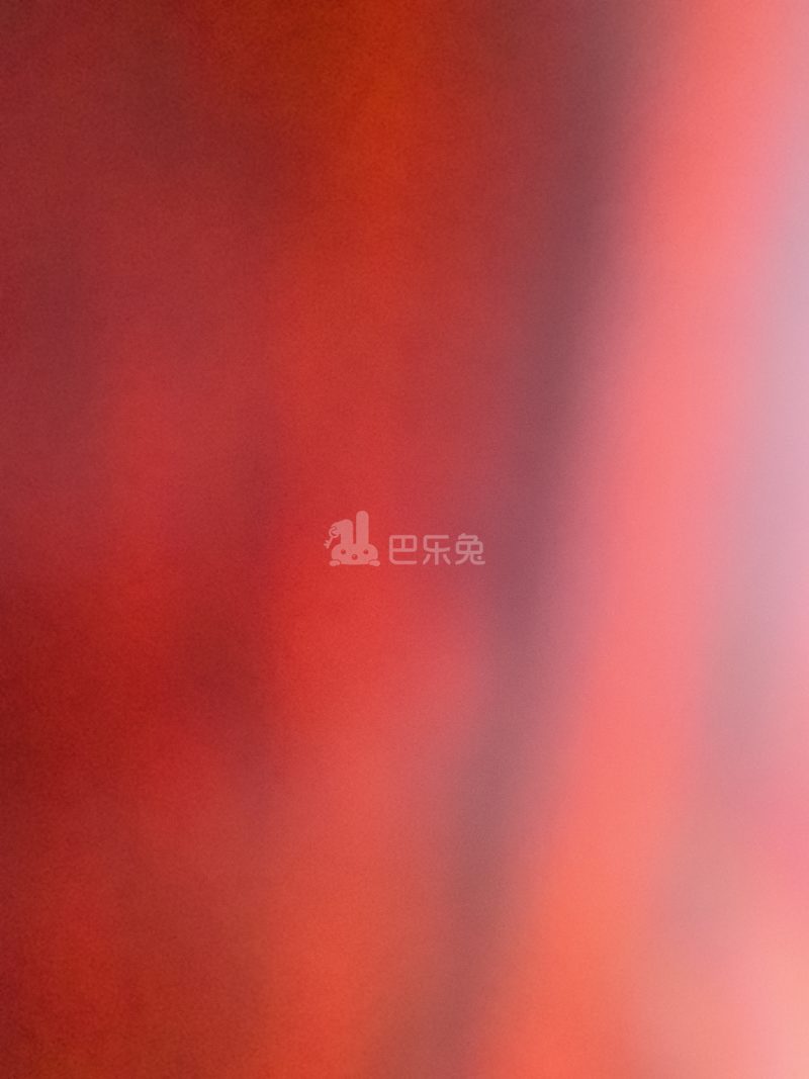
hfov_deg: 51.3
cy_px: 540
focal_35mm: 27
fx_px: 842
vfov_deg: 65.3
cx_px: 404
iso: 500
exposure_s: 1/50
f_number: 2
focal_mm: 5.75
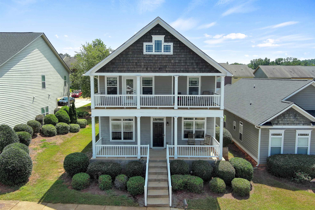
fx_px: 254
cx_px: 158
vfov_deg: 45.0
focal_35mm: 29
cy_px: 105
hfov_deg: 63.7
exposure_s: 1/25
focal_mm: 10.57
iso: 100
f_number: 2.8
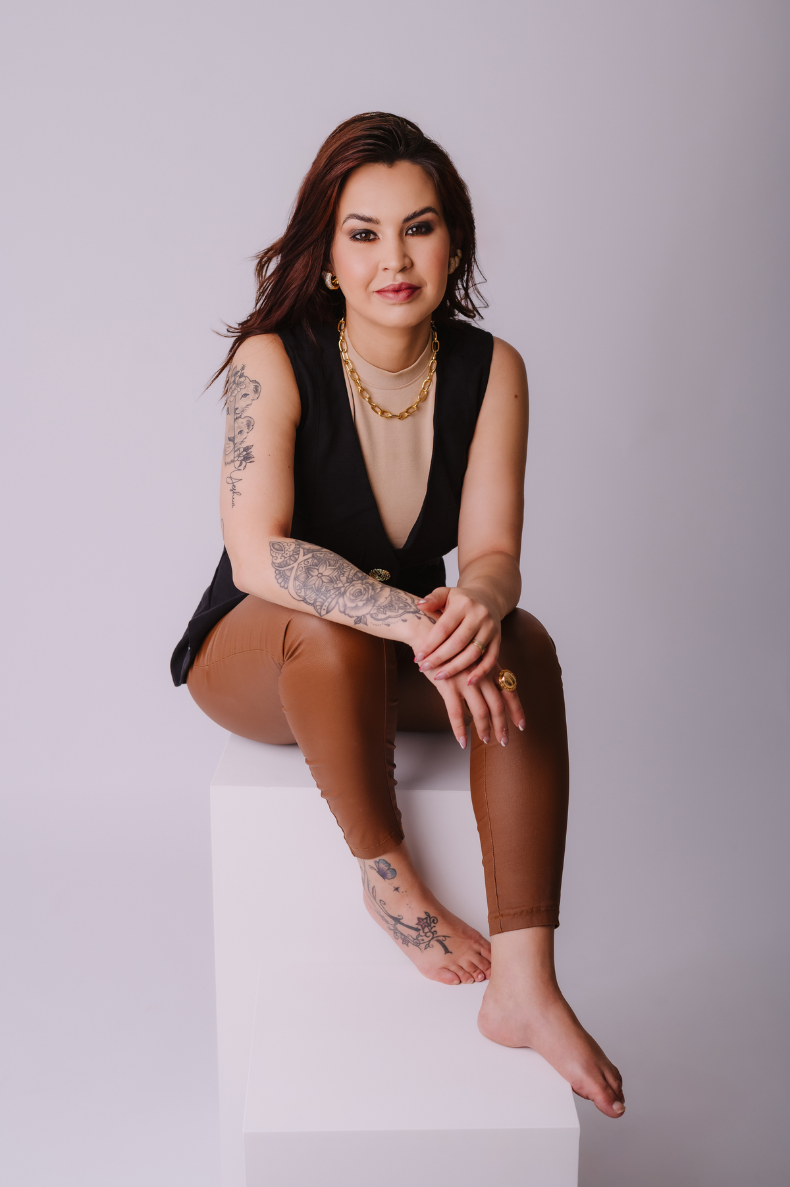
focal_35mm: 50
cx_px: 395
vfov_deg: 39.6
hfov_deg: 27.0
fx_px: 1648
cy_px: 594
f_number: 4
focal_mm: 50
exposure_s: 1/200
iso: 100
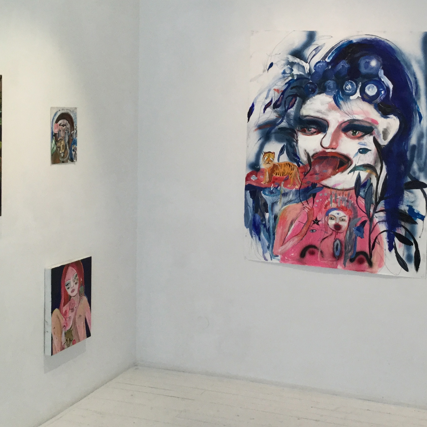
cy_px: 181
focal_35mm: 52
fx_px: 726
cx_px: 286
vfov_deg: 32.7
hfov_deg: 32.5
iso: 50
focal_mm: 3.3
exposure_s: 1/33
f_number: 2.4
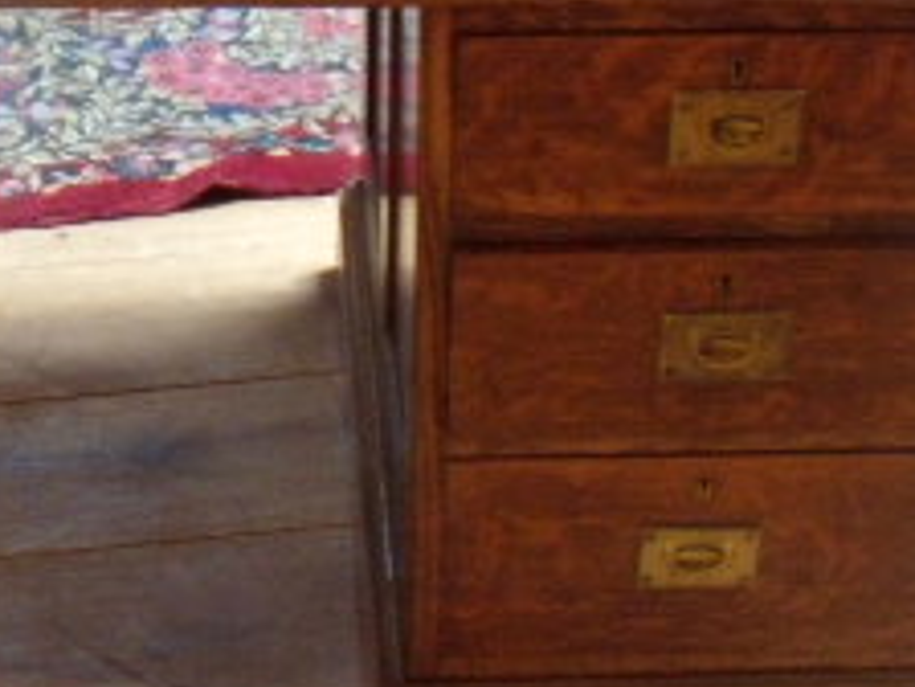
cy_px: 286
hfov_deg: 18.7
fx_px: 2723
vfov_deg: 14.4
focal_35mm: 103
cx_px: 78
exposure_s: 1/8
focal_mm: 6.4
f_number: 3.6
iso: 400
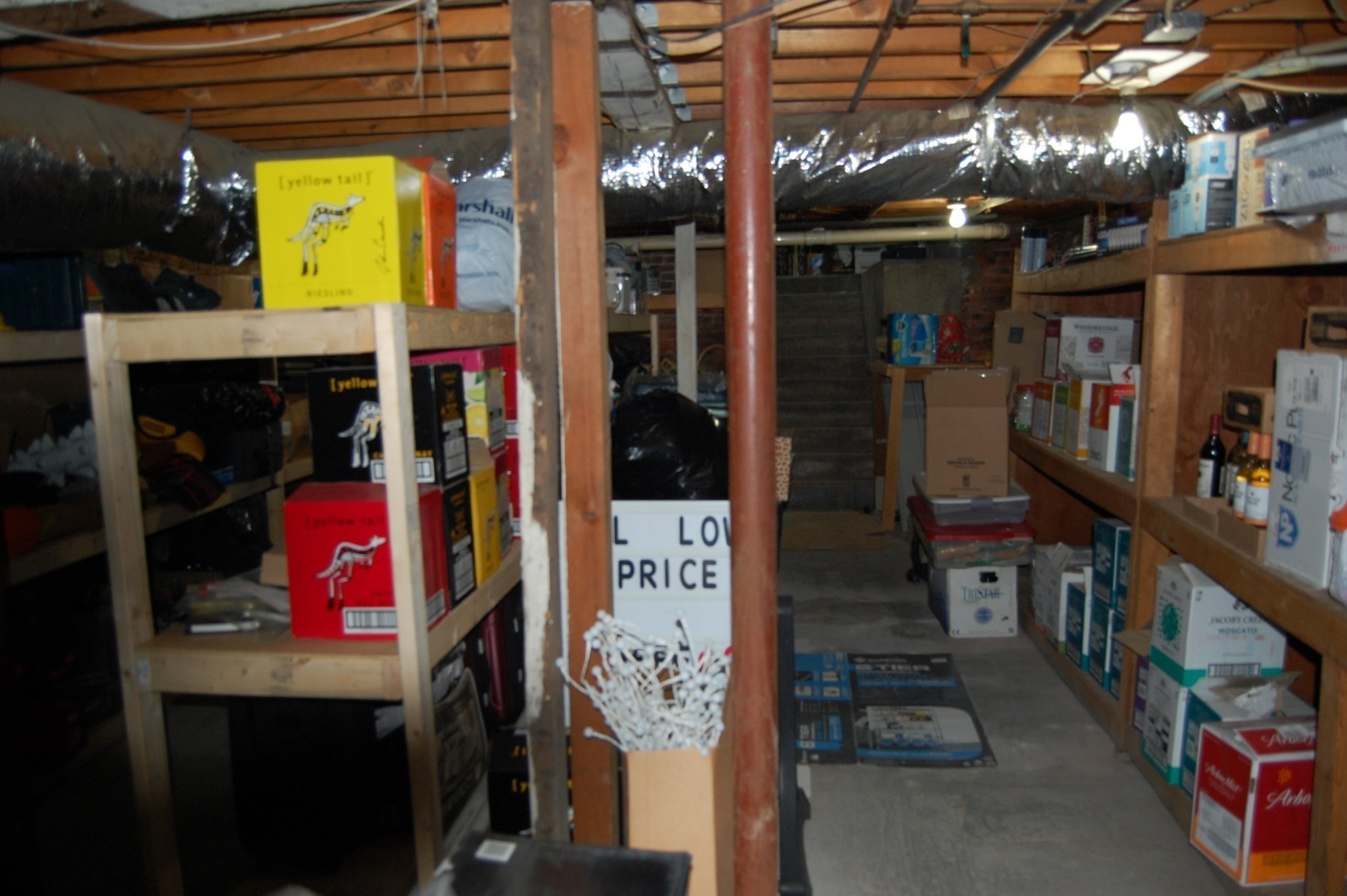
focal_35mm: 27
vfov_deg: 47.9
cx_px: 674
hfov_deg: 67.4
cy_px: 448
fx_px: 1009
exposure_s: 1/60
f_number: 3.5
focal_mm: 18
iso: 400
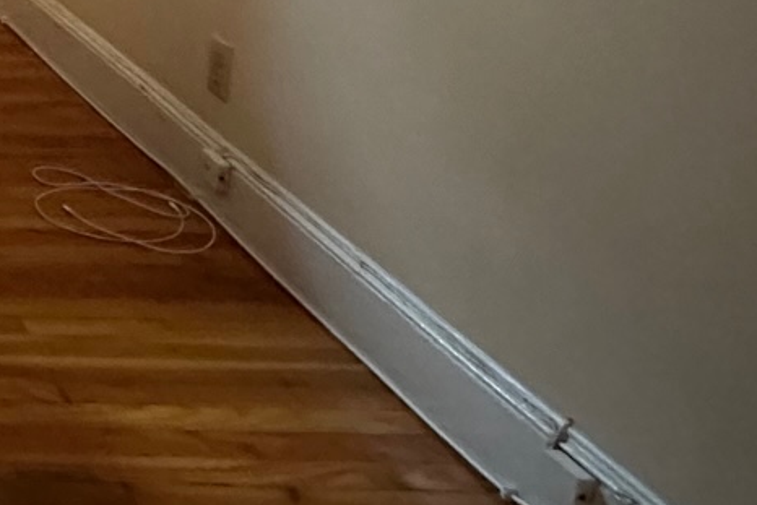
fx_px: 1325
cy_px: -235
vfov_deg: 19.1
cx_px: -504
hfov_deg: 22.8
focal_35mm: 63
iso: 800
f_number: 2.2
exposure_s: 1/40
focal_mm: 2.22
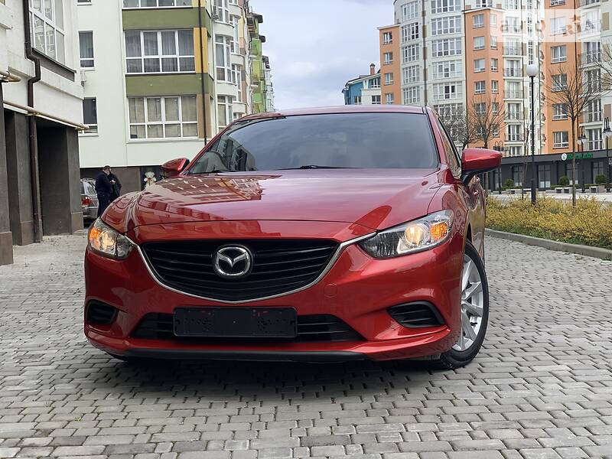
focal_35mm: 52
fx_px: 919
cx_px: 306
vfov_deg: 28.0
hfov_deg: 36.8
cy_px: 230
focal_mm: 6
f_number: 2.4
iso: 16
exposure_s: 1/521
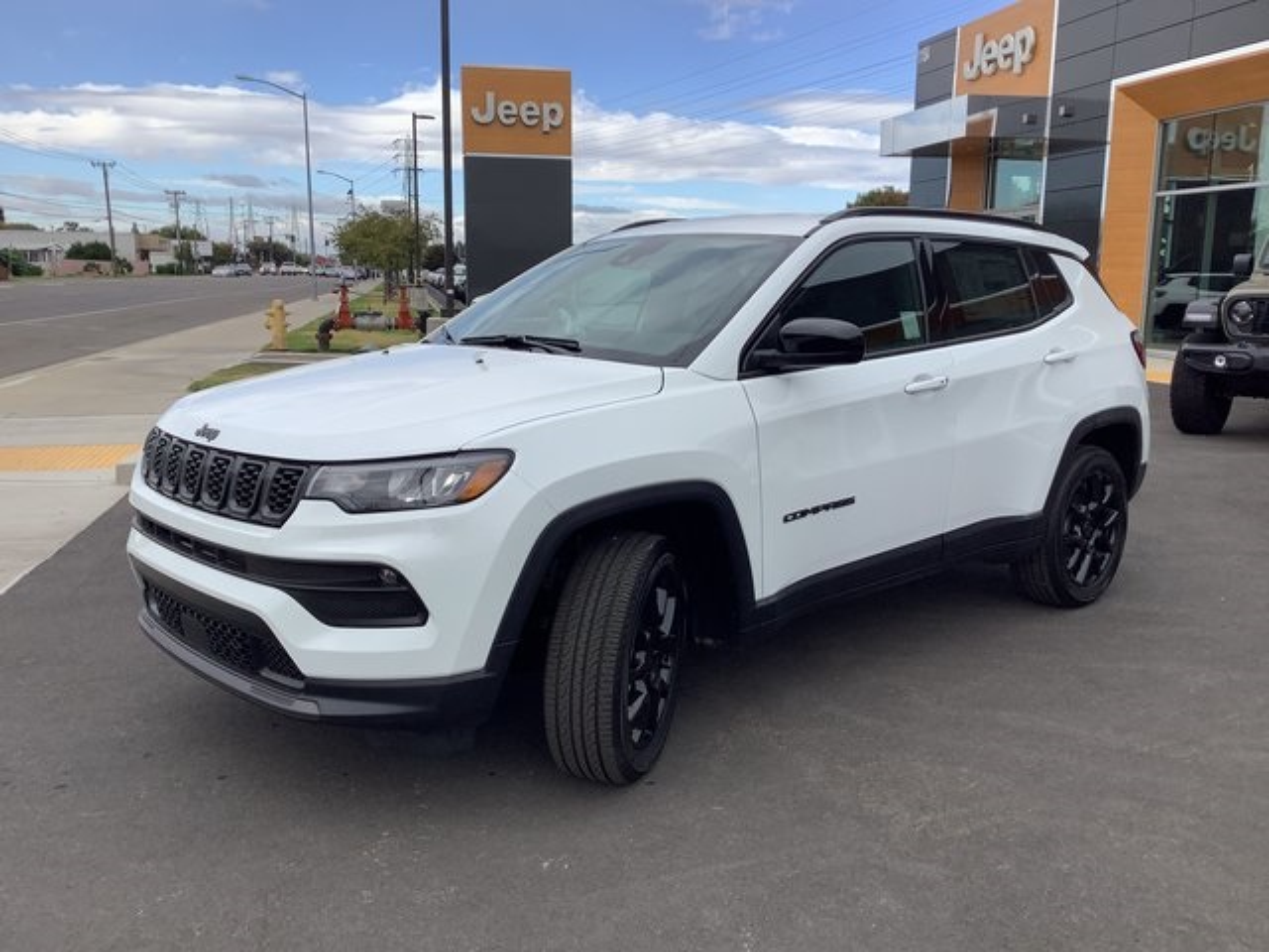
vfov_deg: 45.4
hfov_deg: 58.4
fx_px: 1136
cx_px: 634
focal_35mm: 31
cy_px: 476
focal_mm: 3.3
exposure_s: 1/905
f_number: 2.4
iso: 25
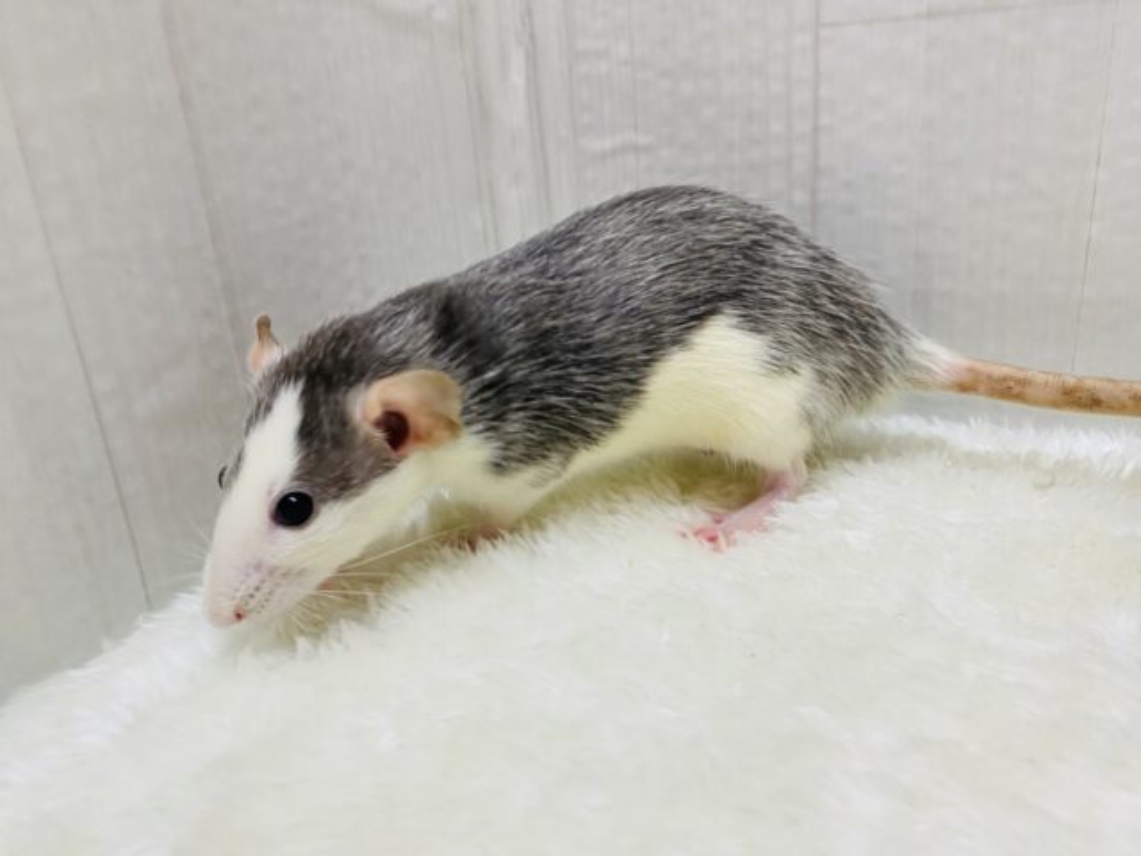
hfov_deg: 67.3
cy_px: 428
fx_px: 857
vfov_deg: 53.1
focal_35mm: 26
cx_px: 570
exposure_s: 1/50
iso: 64
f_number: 1.8
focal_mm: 4.25
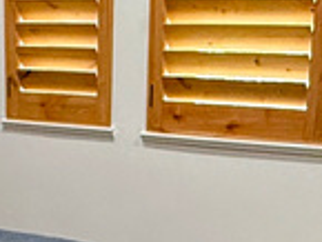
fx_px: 922
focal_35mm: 99
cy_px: 335
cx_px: 89
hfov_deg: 19.7
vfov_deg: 14.2
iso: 400
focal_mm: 2.22
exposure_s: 1/60
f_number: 2.2
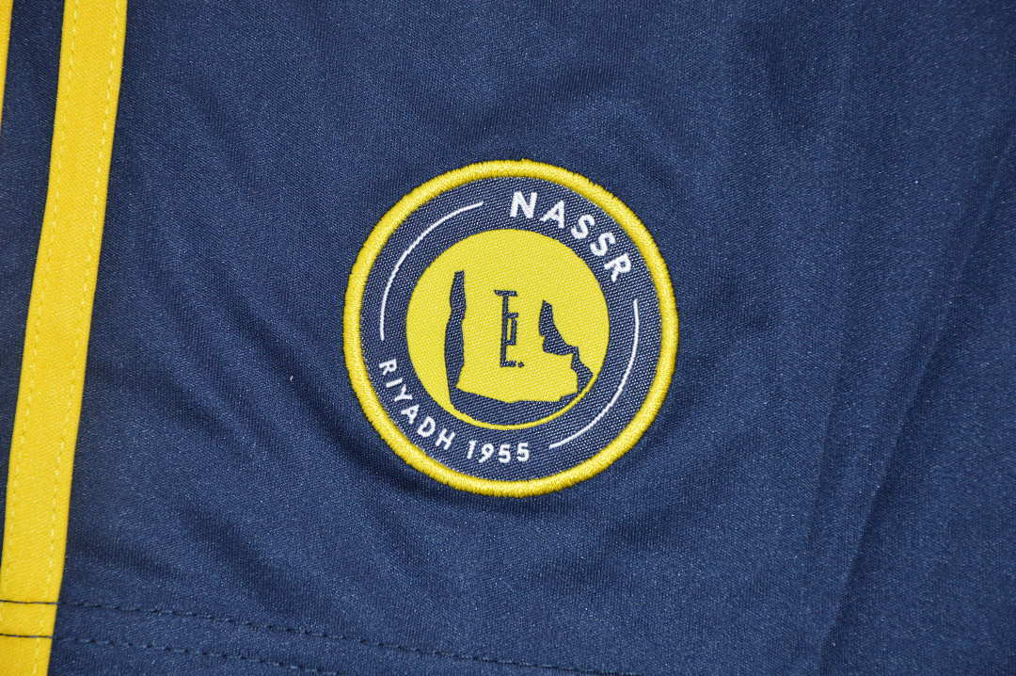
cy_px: 338
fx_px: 4441
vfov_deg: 8.7
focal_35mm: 158
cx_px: 508
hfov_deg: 13.1
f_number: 8
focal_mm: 105
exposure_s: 1/200
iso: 400
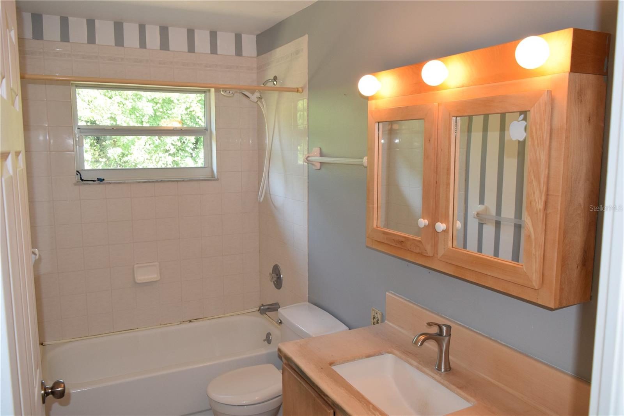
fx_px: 468
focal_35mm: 27
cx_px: 312
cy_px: 208
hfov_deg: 67.4
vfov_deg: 47.9
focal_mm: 18
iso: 800
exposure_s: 1/100
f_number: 5
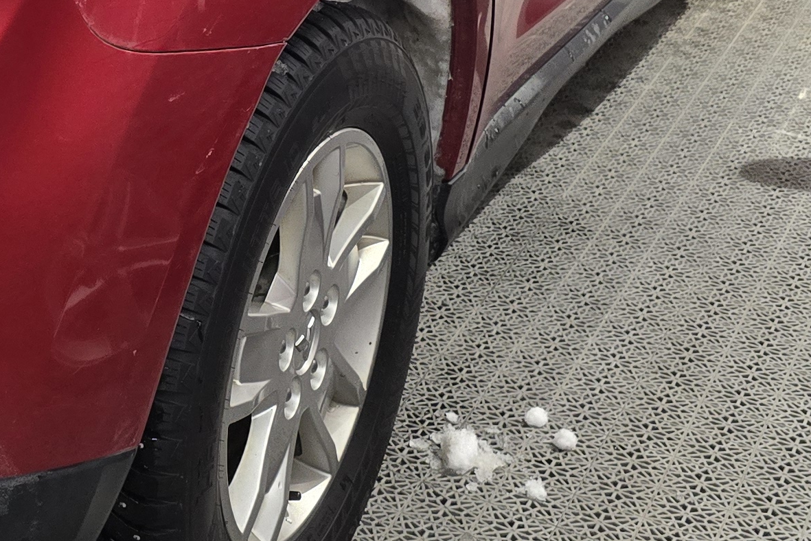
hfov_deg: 22.6
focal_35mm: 81
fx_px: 1825
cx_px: -223
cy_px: -16
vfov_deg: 16.5
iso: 500
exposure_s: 1/100
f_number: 1.7
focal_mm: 6.3
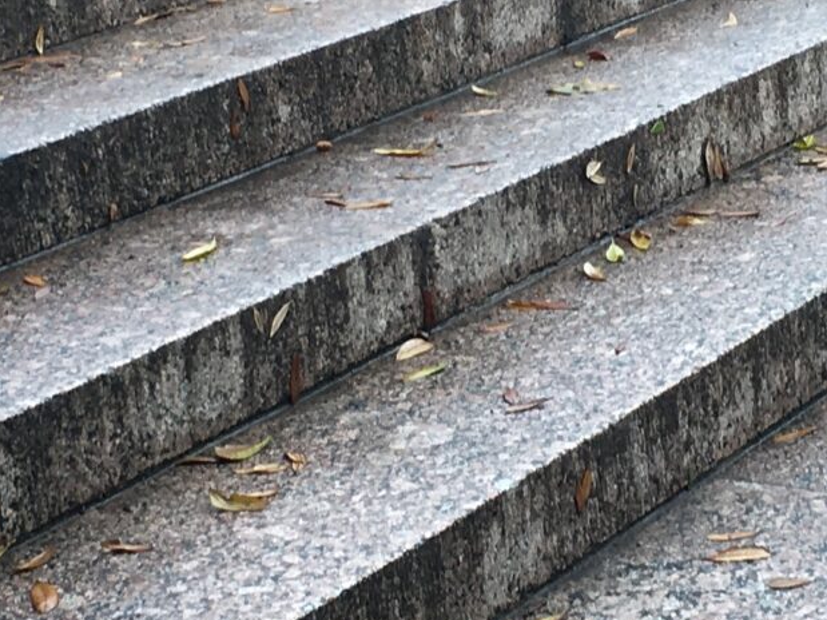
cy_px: 211
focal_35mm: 120
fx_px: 2866
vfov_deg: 12.3
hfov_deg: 16.3
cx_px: 615
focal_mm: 4.15
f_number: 2.2
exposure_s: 1/308
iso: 25
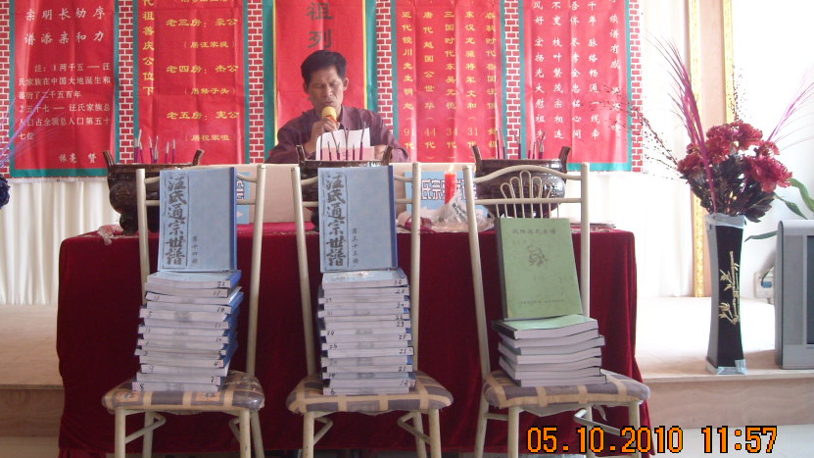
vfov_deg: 25.2
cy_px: 142
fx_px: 1014
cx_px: 318
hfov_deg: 43.5
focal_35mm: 47
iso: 147
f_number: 2.8
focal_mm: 5.7
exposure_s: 1/60
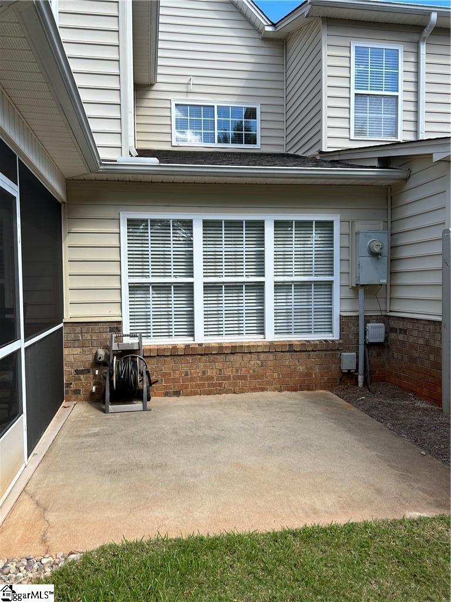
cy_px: 301
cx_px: 226
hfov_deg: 53.1
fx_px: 452
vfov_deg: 67.3
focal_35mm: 26
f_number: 1.5
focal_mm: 5.7
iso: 50
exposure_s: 1/1449
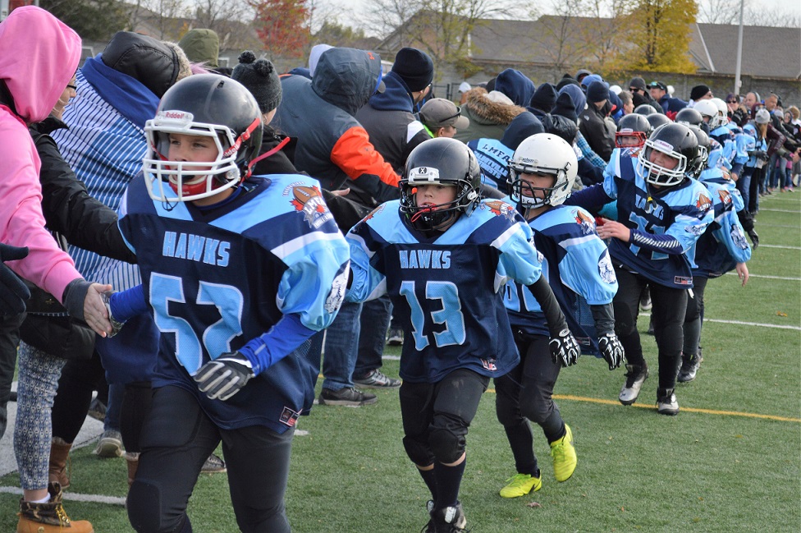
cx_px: 400
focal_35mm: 75
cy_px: 266
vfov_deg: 18.2
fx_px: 1667
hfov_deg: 27.0
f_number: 5.6
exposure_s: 1/640
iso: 400
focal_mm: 50
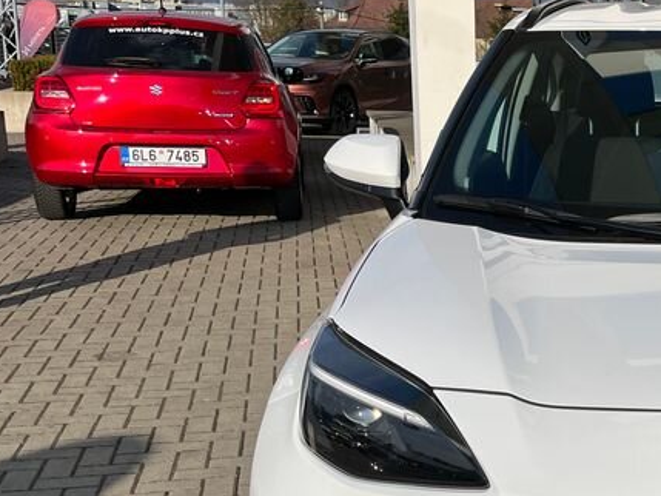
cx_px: 753
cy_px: 400
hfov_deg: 28.0
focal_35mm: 62
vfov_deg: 23.3
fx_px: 1184
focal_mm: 5.1
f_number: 1.6
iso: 50
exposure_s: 1/6897
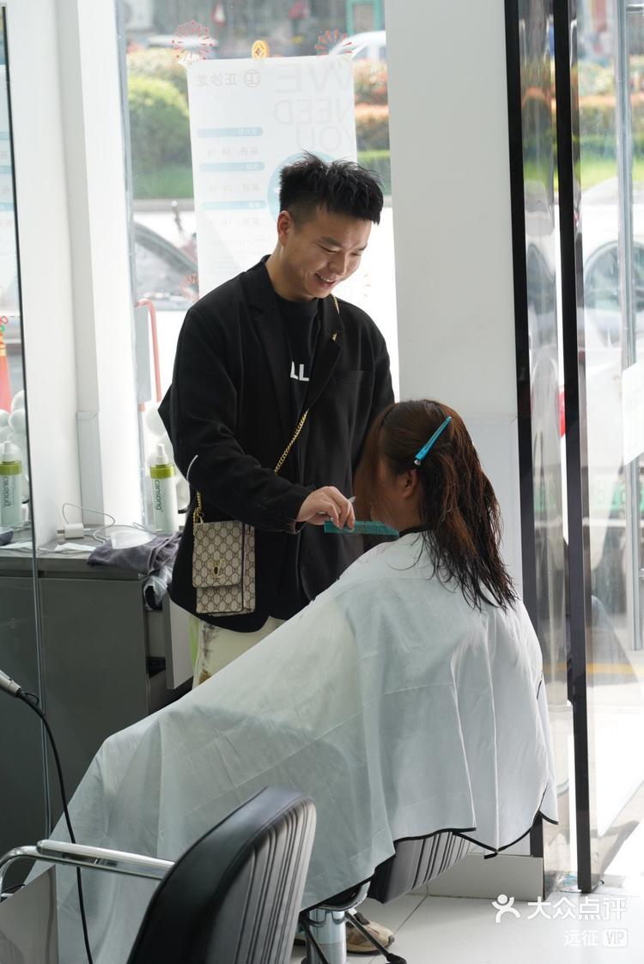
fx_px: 2814
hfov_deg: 13.1
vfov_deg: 19.4
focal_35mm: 105
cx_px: 322
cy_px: 482
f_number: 6.3
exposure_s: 1/250
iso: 640
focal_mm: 105
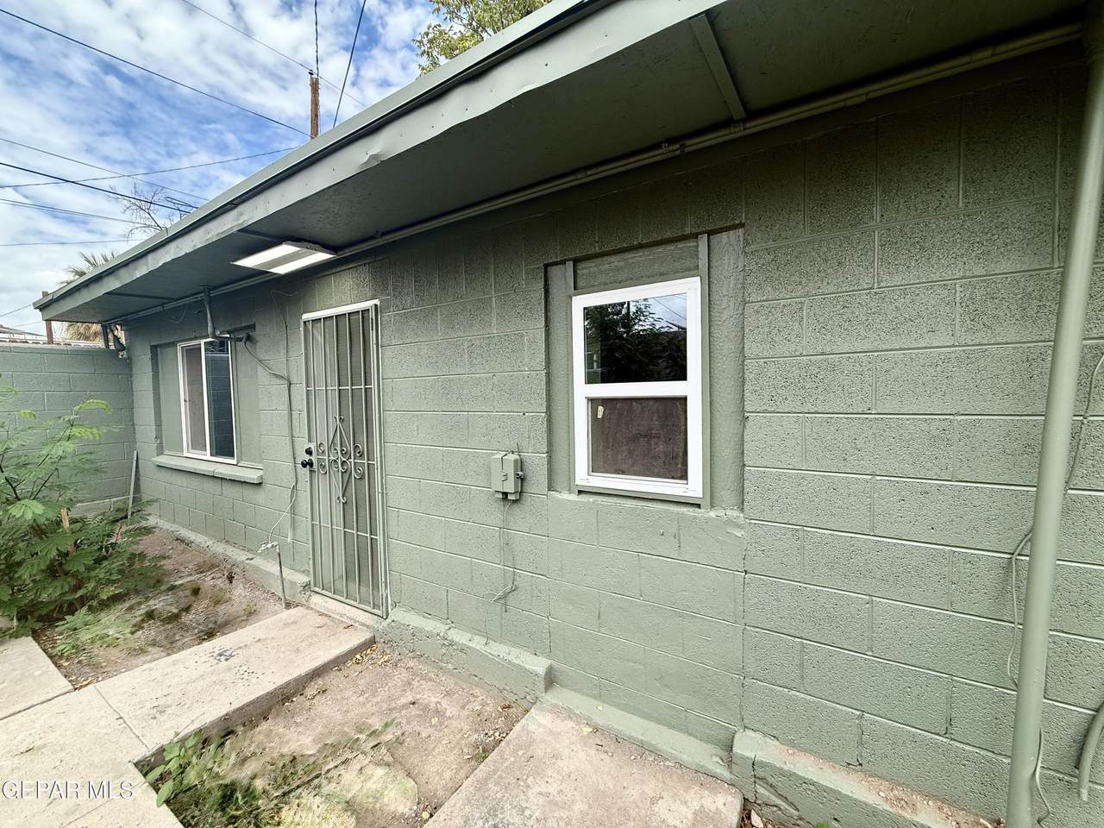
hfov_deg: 102.1
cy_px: 414
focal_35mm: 14
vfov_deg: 85.7
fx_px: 446
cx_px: 552
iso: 64
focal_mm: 2.22
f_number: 2.2
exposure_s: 1/876
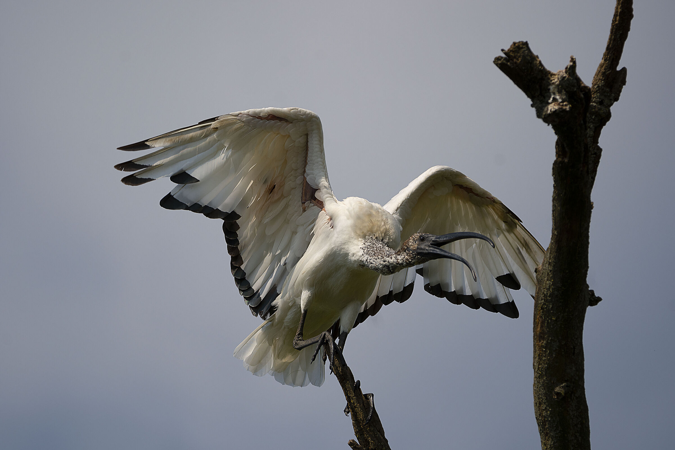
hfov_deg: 3.7
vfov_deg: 2.5
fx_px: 10405
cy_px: 225
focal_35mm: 555
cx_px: 338
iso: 100
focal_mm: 370
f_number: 6.3
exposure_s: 1/1250
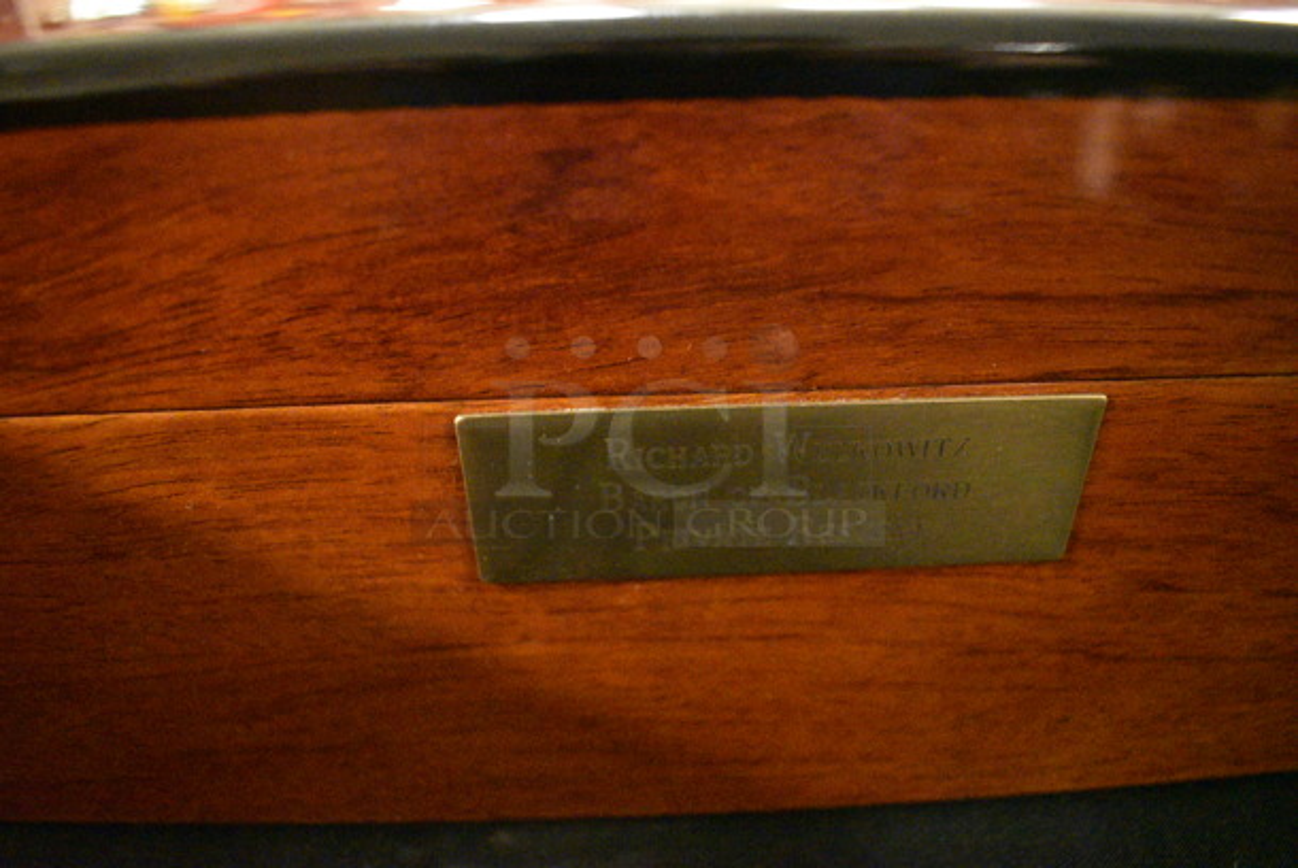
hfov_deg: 67.3
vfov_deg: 48.0
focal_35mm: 27
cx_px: 649
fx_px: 974
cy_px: 434
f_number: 3.5
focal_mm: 18
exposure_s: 1/80
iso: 12800
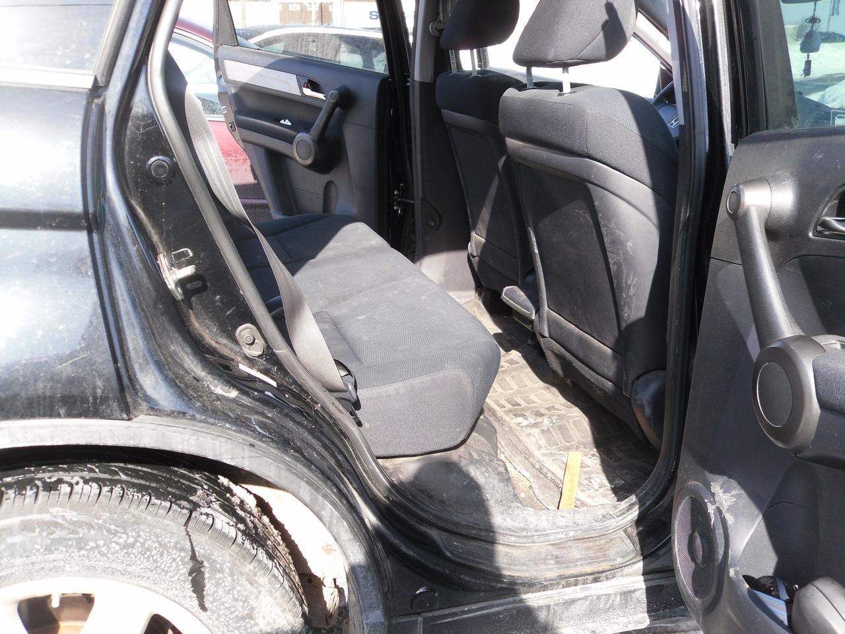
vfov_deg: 40.7
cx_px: 422
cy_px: 317
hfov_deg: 52.6
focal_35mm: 35
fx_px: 854
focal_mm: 6.3
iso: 80
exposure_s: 1/145
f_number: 3.5
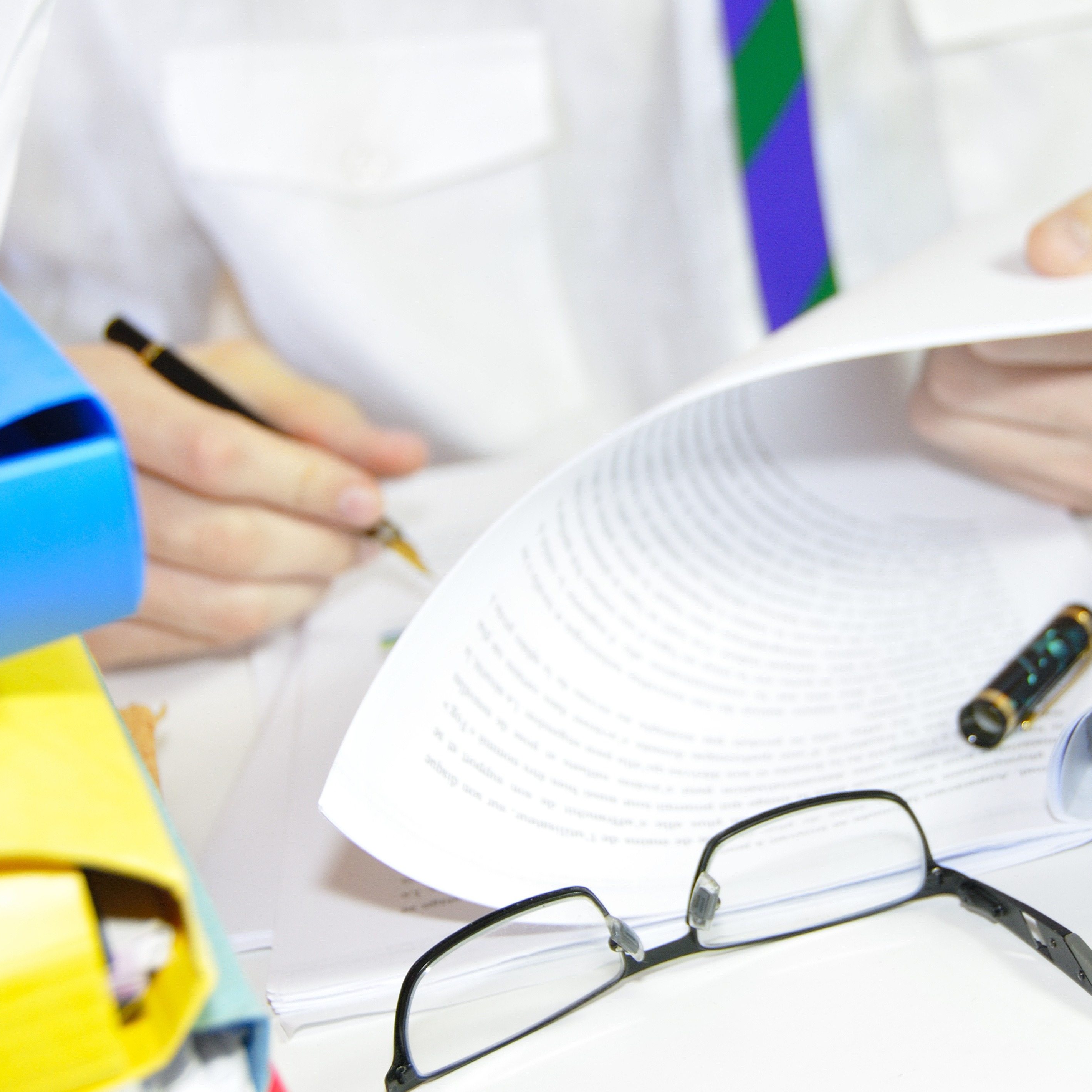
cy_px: 546
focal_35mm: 96
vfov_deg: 18.1
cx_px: 720
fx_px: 3426
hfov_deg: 18.1
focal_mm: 50
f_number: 4.8
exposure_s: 1/60
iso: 200
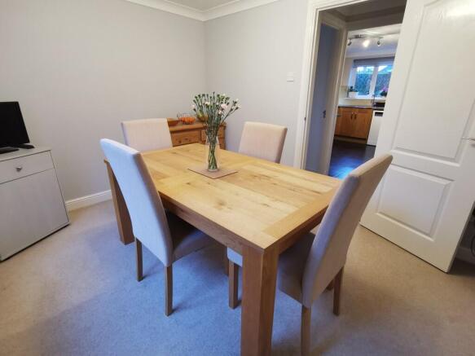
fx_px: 233
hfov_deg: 91.0
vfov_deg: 74.7
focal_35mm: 17
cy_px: 178
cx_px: 238
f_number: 2.2
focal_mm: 2.26
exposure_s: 1/25
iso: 400
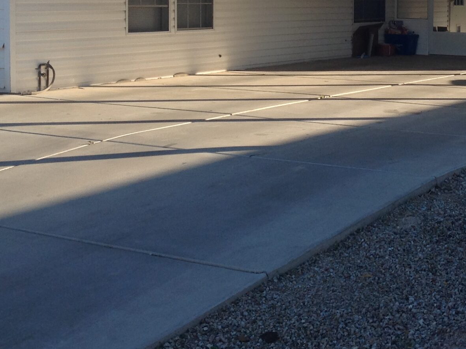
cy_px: 41
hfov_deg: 25.1
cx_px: 392
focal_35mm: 76
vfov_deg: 19.0
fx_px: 1022
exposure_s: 1/889
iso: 50
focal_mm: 4.28
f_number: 2.4
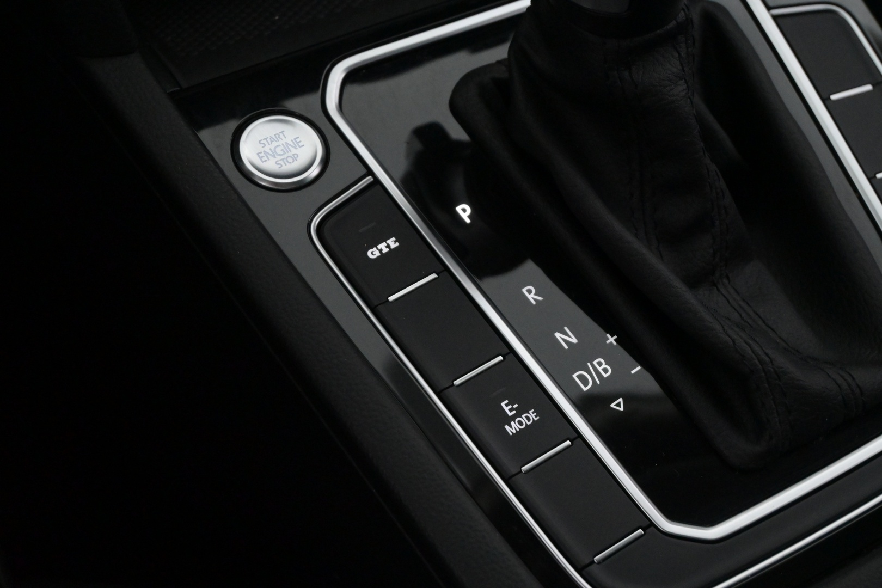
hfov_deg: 29.9
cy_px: 294
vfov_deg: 20.2
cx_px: 441
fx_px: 1654
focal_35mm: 68
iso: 5000
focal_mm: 45
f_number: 6
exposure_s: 1/80
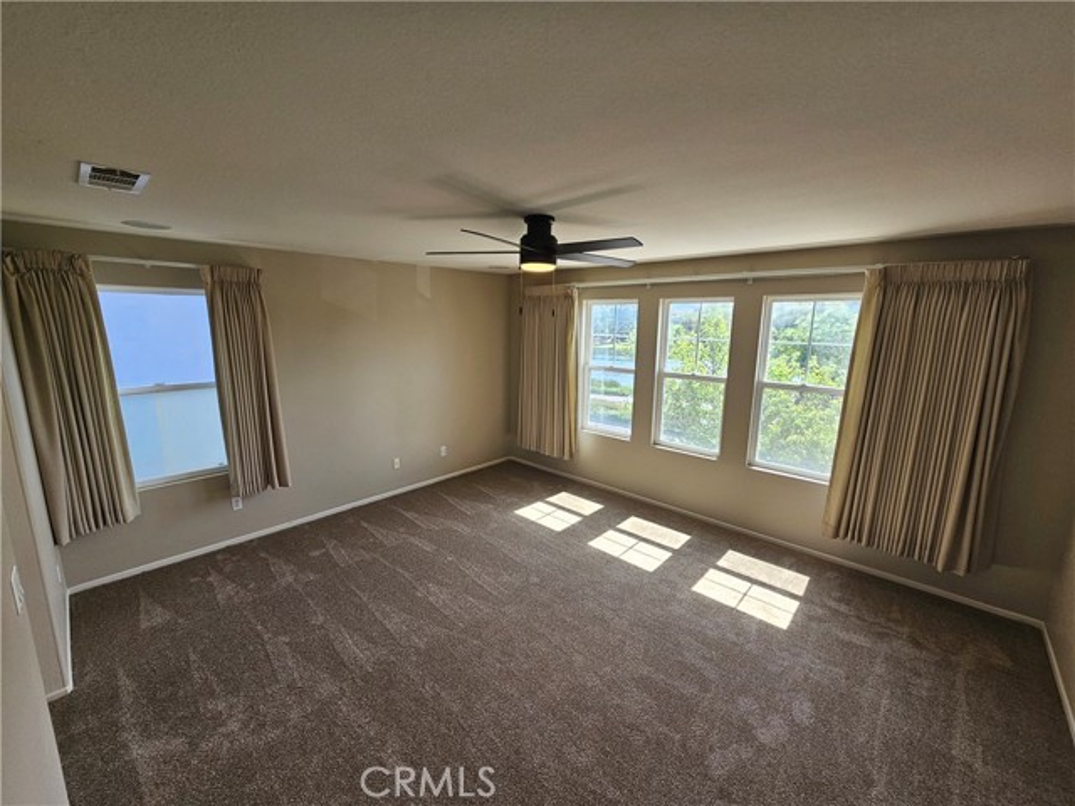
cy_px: 403
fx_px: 404
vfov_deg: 89.9
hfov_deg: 106.2
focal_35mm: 13
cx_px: 538
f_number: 2.2
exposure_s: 1/210
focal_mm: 2.2
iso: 80
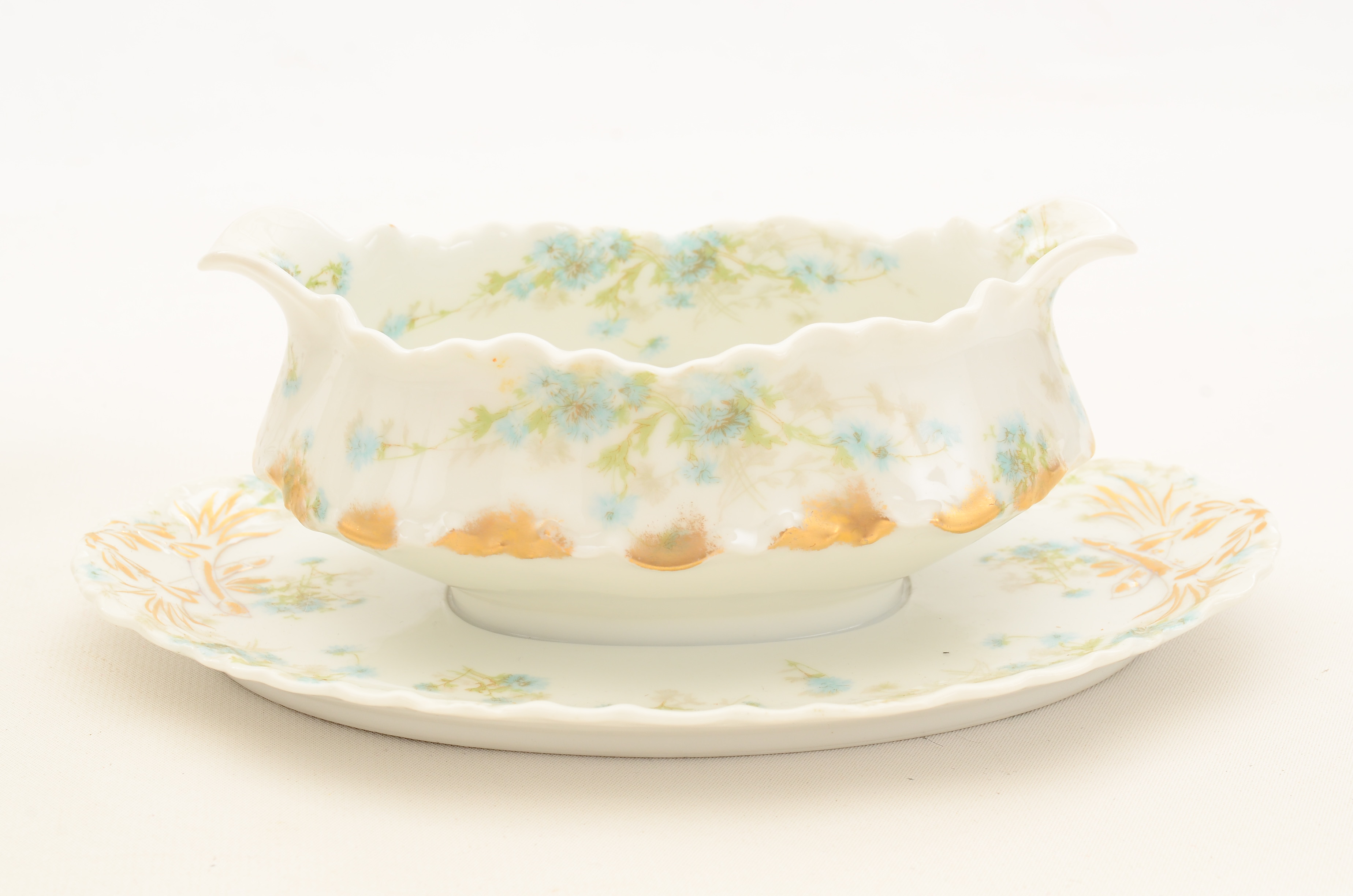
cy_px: 448
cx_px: 676
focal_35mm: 57
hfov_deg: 35.1
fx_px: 2138
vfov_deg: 23.7
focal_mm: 38
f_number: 13
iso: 320
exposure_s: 1/60
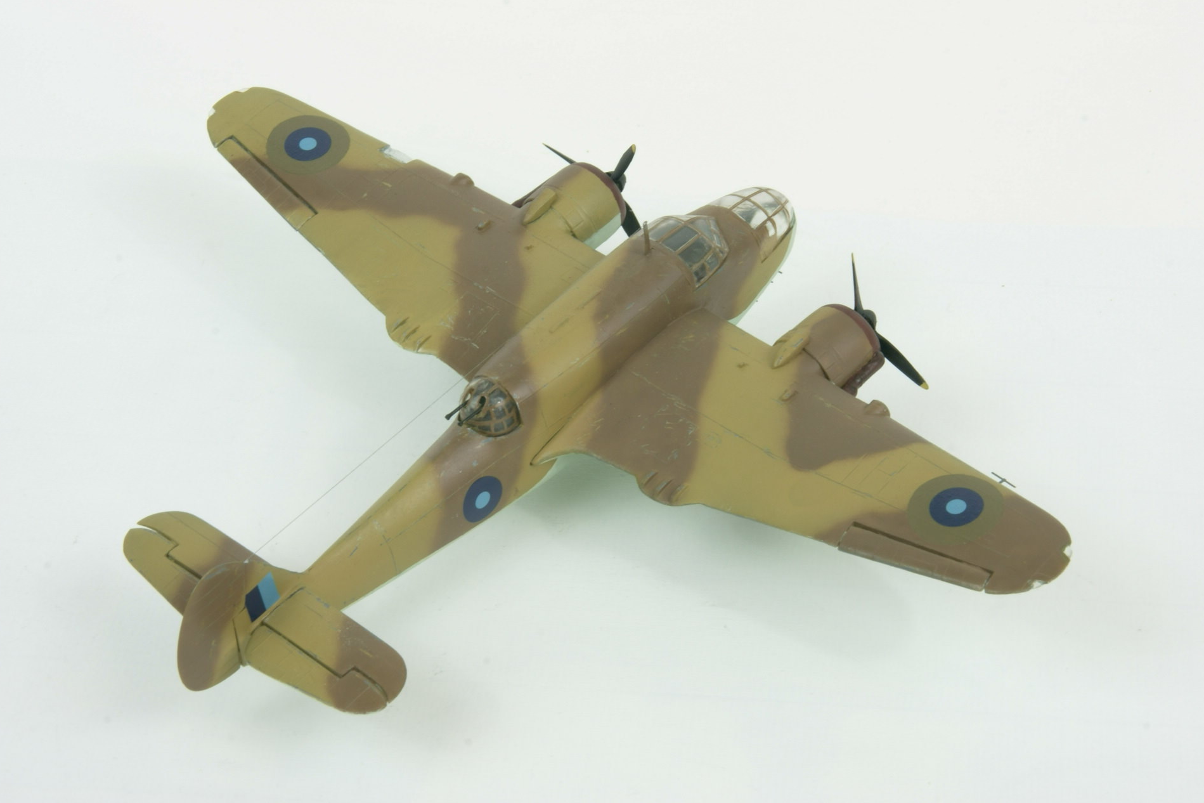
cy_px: 403
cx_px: 600
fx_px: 3043
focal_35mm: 91
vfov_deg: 15.0
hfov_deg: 22.4
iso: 80
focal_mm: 60
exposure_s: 1.6
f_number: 29
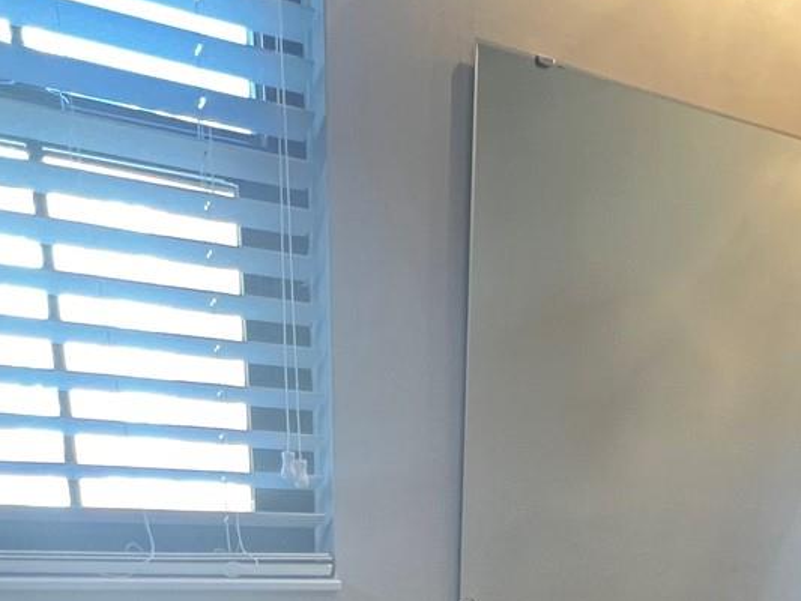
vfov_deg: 27.0
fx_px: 903
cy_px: 885
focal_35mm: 39
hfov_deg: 47.5
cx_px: 493
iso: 200
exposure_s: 1/60
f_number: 1.8
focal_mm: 1.57
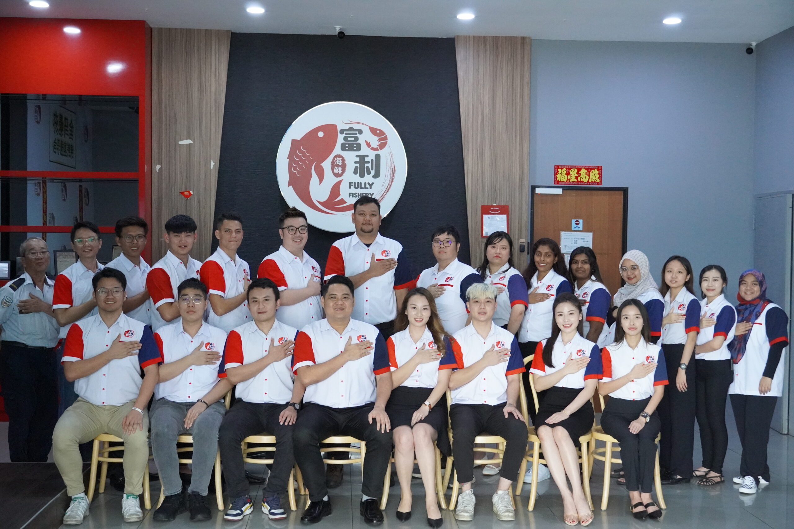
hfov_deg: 41.1
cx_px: 397
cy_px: 264
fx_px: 1059
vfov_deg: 28.1
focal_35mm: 48
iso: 5000
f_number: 4.5
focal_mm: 32
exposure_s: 1/200
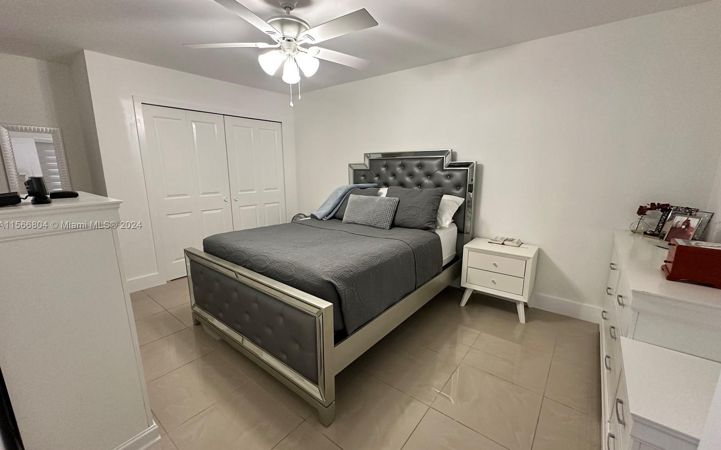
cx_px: 360
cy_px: 226
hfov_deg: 101.5
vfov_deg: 74.8
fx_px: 295
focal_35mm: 15
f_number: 2.2
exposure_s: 1/60
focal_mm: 2.22
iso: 320
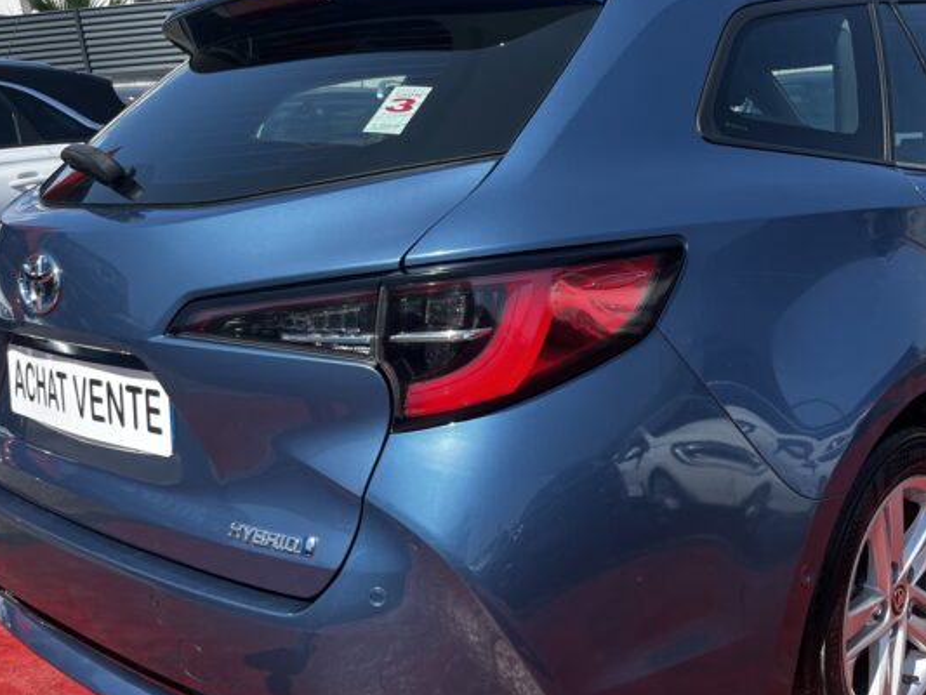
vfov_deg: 36.6
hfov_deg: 47.1
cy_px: 443
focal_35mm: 39
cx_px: 620
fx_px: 1044
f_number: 1.6
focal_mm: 5.1
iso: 50
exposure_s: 1/1309
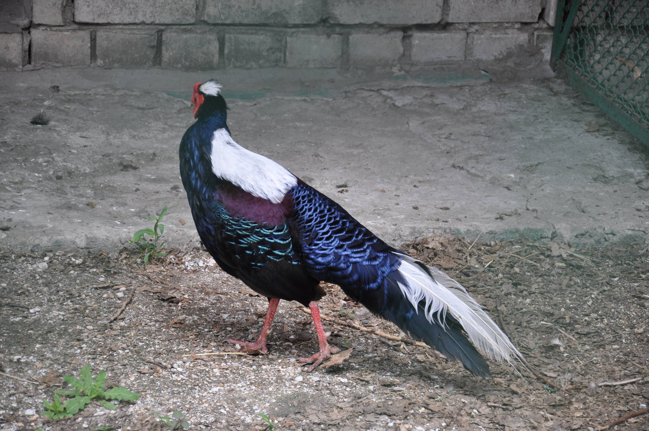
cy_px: 216
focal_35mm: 158
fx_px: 2836
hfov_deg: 13.1
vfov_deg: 8.7
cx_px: 324
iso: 500
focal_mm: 105
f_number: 5.6
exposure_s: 1/250
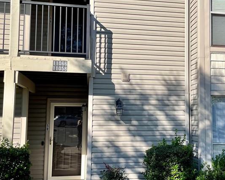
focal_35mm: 49
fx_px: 326
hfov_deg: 37.5
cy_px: 93
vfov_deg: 30.8
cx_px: 155
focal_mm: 4.2
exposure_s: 1/3401
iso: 32
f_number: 1.6
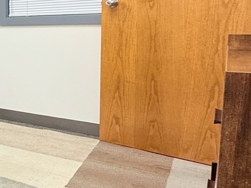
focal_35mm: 48
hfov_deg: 27.8
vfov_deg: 30.0
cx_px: -119
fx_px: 348
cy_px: 59
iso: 160
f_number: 2.2
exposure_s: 1/120
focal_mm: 2.22
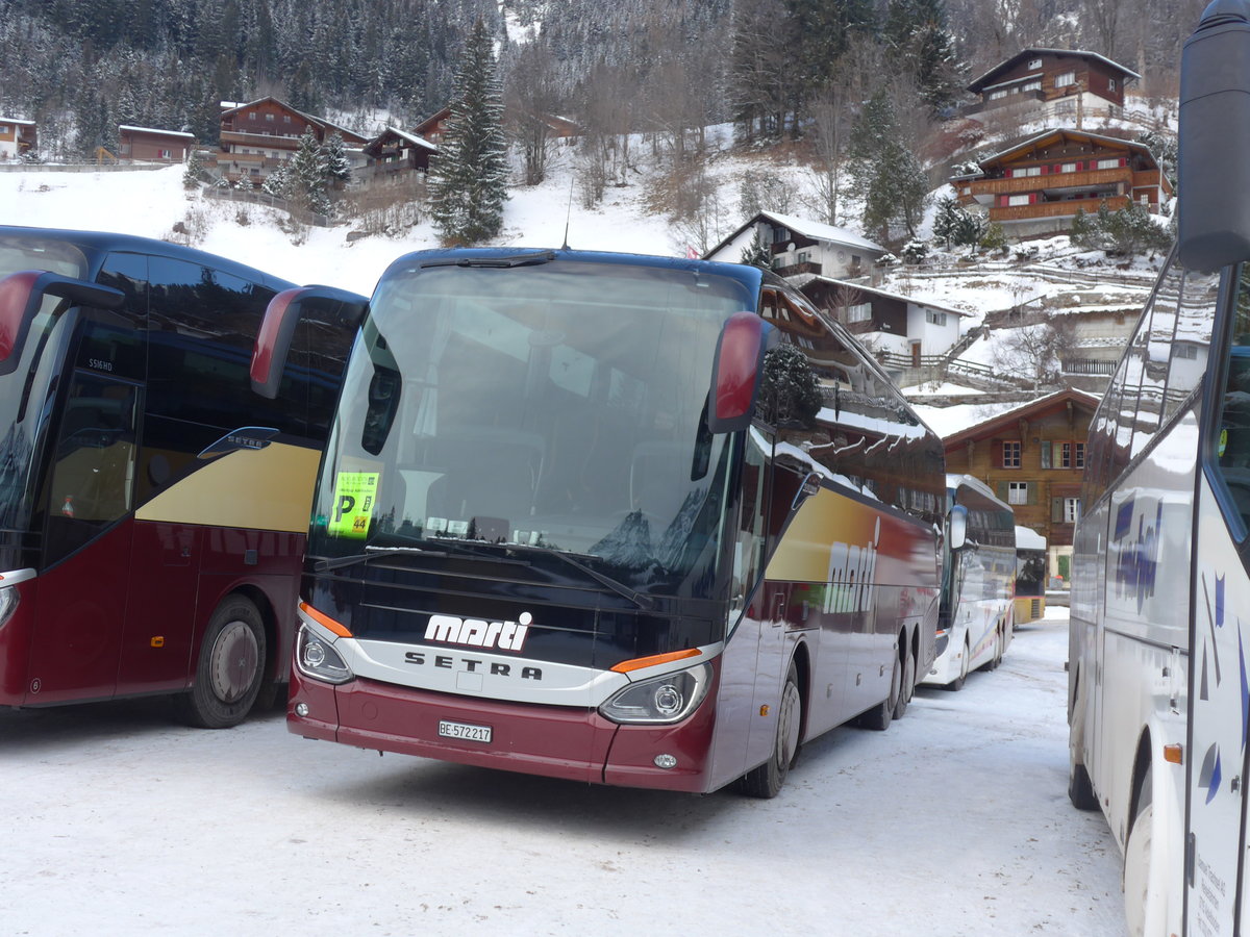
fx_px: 1589
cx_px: 625
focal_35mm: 44
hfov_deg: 42.9
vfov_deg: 32.9
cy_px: 468
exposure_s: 1/250
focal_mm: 9
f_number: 2.8
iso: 80
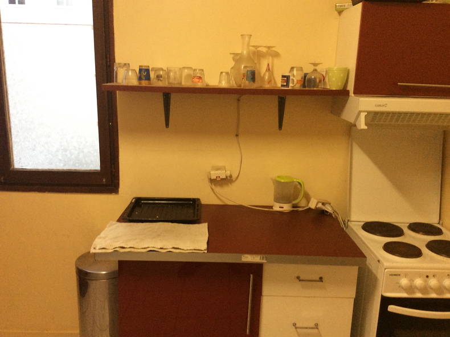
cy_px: 168
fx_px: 416
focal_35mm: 32
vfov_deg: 44.1
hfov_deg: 56.8
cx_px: 225
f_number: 2.4
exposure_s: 1/25
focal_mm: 3.3
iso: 125
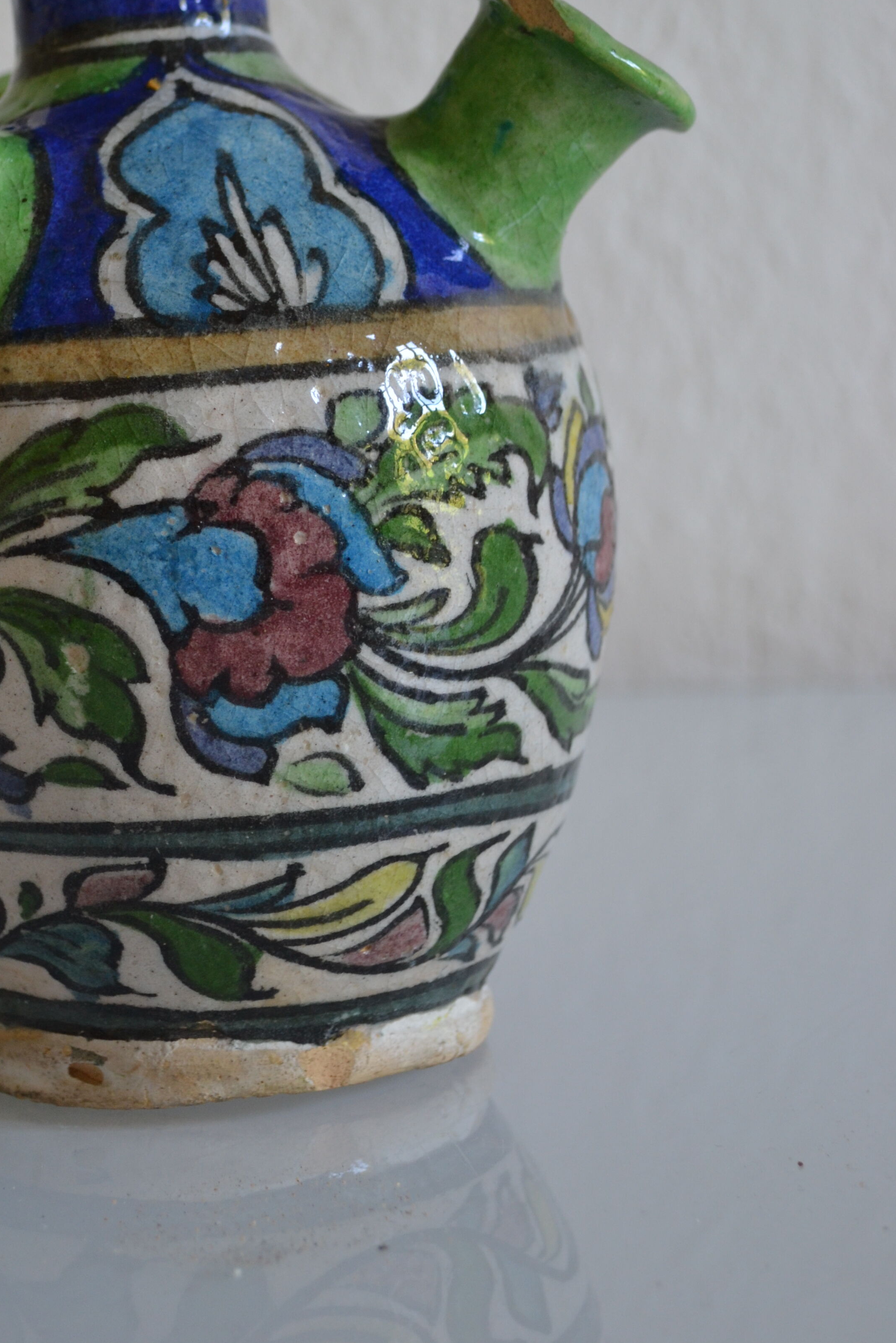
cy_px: 422
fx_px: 2911
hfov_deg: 17.4
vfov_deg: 25.8
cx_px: 289
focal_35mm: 78
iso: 400
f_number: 5
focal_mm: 36
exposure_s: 1/25
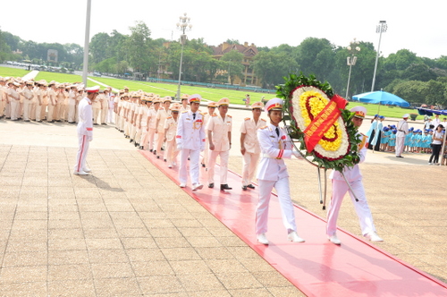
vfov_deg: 34.1
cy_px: 148
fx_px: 484
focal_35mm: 39
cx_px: 224
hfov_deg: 49.6
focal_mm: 26
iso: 250
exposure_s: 1/125
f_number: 13
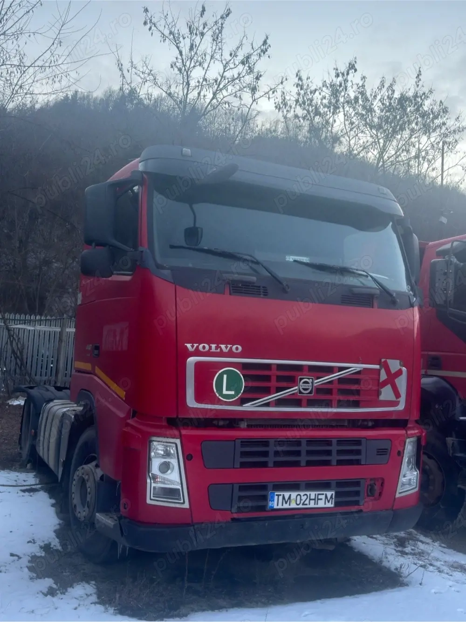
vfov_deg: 52.6
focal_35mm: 35
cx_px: 233
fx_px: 628
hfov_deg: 40.7
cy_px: 311
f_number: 1.78
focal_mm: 6.76
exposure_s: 1/121
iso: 64
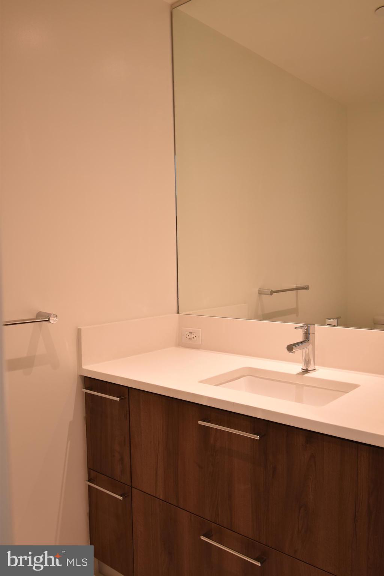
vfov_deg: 61.9
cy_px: 288
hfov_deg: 43.6
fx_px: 480
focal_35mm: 30
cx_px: 192
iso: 200
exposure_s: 1/25
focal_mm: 20
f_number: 5.6
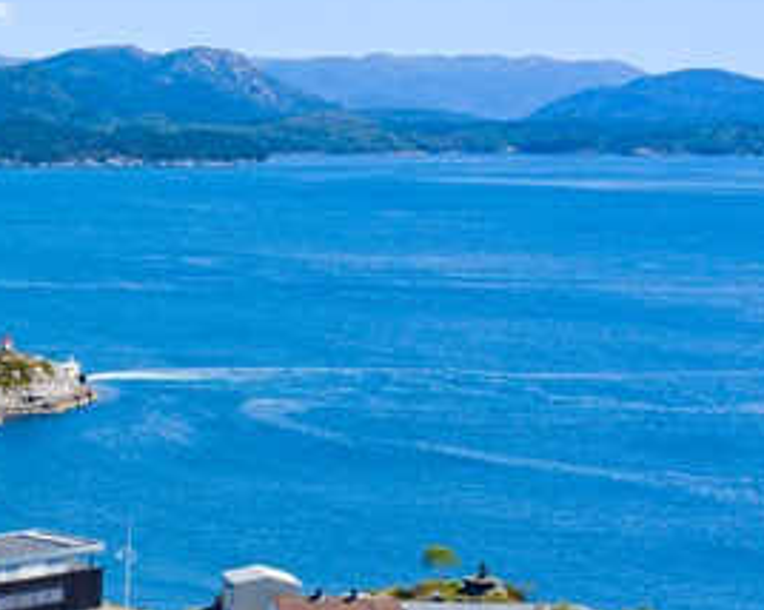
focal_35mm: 98
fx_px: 2214
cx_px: -576
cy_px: 496
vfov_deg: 15.6
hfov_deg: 16.6
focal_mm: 10.26
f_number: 6.3
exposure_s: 1/240
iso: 100
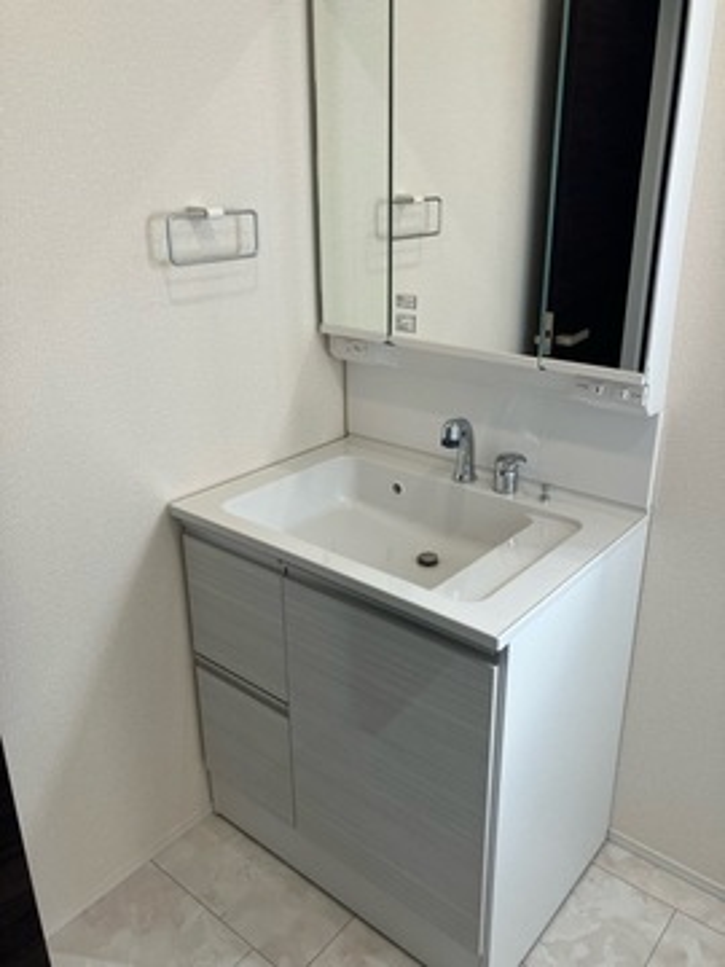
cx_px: 362
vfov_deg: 63.4
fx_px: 782
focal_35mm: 28
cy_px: 484
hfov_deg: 49.7
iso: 50
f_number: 1.8
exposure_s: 1/121
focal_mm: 3.99
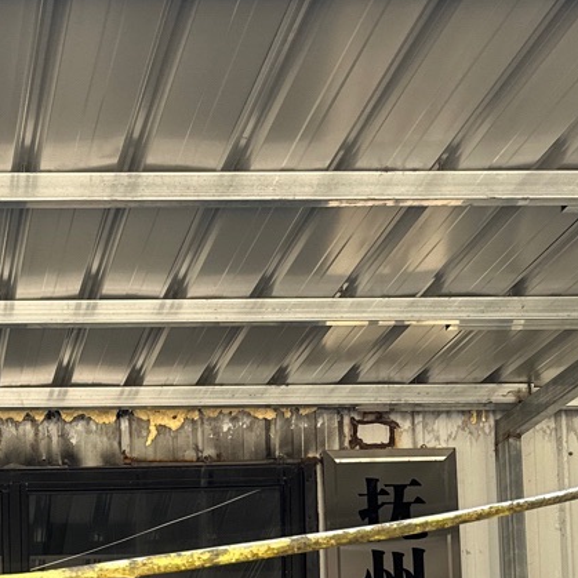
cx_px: -21
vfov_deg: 19.2
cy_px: 923
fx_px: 1436
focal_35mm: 76
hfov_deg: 21.8
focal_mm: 6.86
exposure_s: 1/310
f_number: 1.78
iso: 80
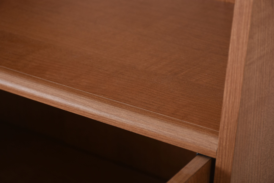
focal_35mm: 112
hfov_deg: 18.2
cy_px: 92
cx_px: 137
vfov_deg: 12.2
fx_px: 857
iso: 200
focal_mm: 75
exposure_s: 1/200
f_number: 9
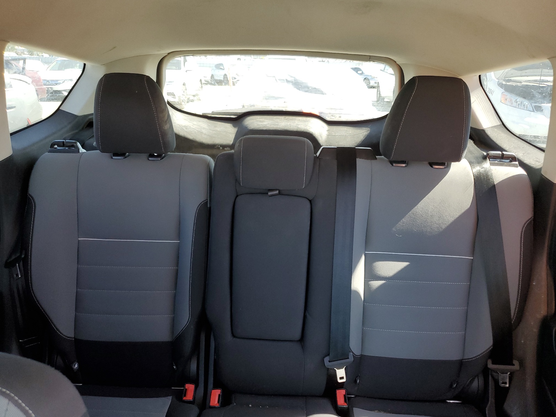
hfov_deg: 67.3
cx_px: 278
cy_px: 208
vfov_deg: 53.1
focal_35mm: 26
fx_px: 418
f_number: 1.5
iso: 74
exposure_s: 1/120
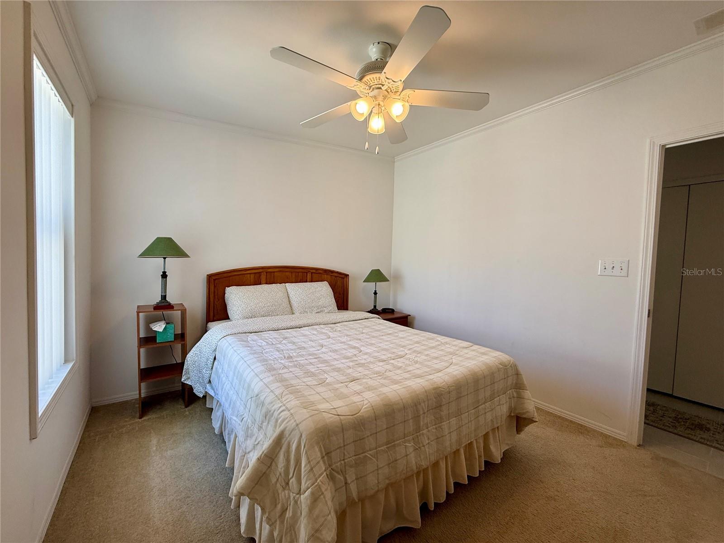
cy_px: 272
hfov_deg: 102.1
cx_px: 362
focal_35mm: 14
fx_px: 293
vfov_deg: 85.7
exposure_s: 1/120
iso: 125
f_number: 2.2
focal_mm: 2.22
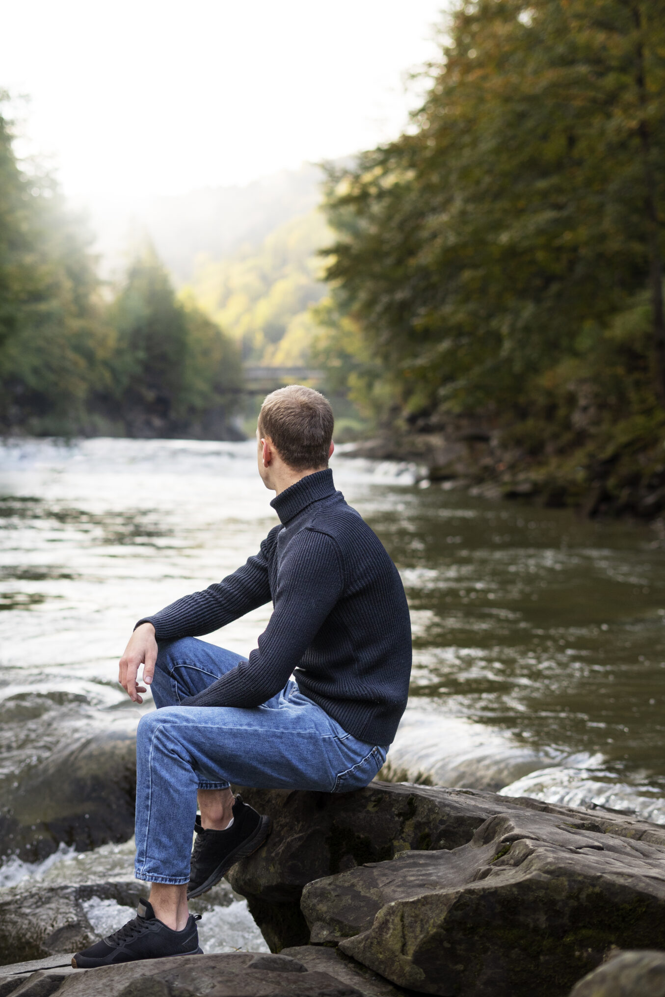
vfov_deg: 31.9
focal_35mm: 63
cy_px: 475
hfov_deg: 21.5
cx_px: 266
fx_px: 1745
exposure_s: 1/640
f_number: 2.5
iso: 400
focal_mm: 50
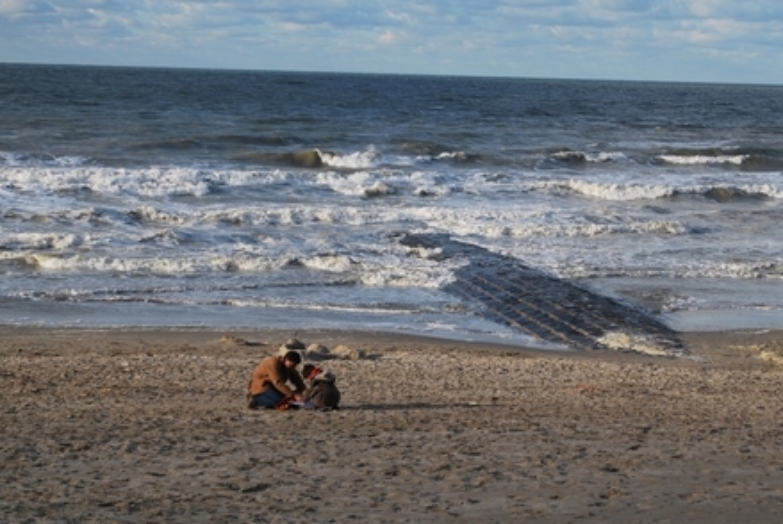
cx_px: 464
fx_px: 2454
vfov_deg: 12.2
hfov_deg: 18.1
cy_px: 250
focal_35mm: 113
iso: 100
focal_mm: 55
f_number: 7.1
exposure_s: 1/200
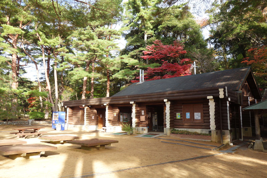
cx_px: 134
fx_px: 208
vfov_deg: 46.4
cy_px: 89
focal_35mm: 28
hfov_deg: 65.5
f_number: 4.5
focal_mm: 10.4
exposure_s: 1/50
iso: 125
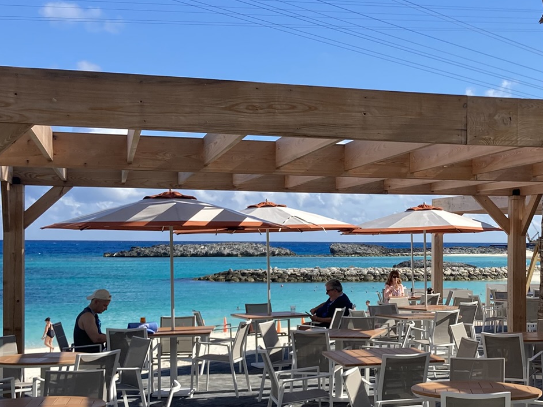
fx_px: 957
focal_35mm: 61
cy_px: 246
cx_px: 411
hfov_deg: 31.1
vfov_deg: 24.0
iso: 20
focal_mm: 3.99
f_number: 1.8
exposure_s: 1/1869
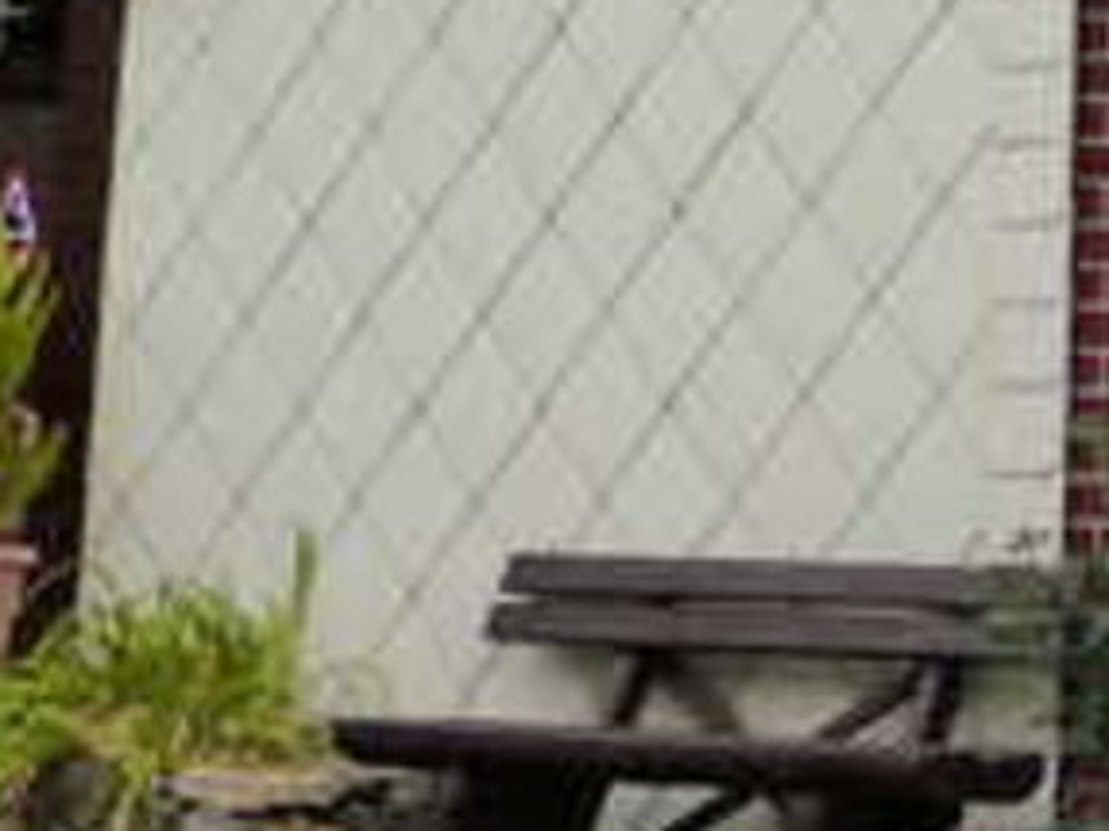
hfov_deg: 6.3
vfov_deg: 4.7
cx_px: 1542
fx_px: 10055
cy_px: -688
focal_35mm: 314
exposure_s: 1/800
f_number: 3.5
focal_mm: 13.5
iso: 200
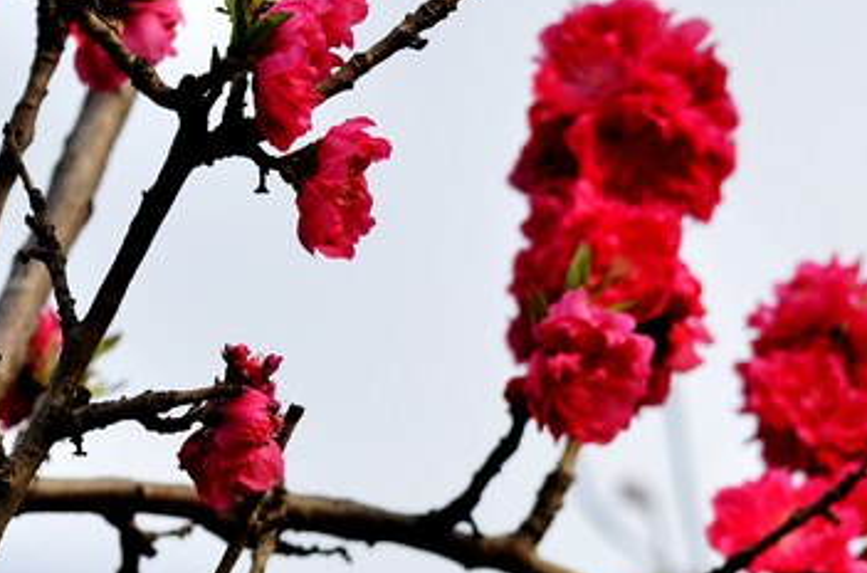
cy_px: 726
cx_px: 1077
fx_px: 15780
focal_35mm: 657
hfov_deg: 3.1
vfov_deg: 2.1
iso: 180
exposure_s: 1/1250
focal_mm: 150
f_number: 2.8
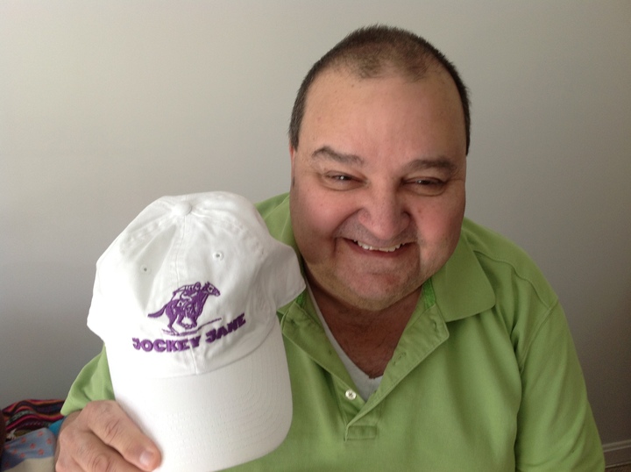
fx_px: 637
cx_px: 316
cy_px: 236
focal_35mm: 35
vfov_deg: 40.6
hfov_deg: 52.7
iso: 64
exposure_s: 1/24
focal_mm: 4.28
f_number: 2.4
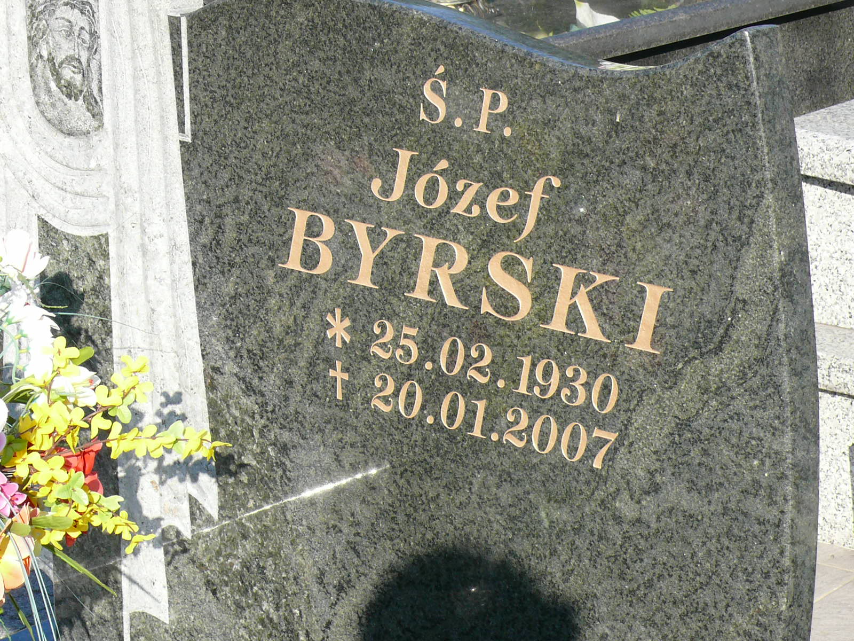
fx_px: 2936
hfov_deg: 16.6
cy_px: 320
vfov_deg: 12.5
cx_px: 427
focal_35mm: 119
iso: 100
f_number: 5.6
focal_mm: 14.5
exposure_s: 1/250
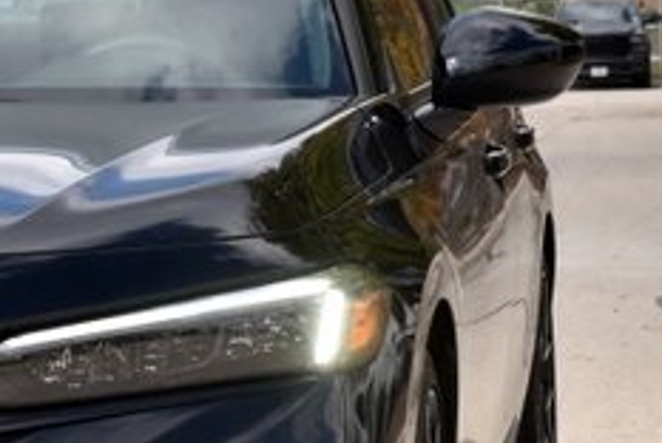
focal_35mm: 214
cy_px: 263
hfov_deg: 9.4
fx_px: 3940
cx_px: -182
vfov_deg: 6.4
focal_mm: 52
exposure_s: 1/320
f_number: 9
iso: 200
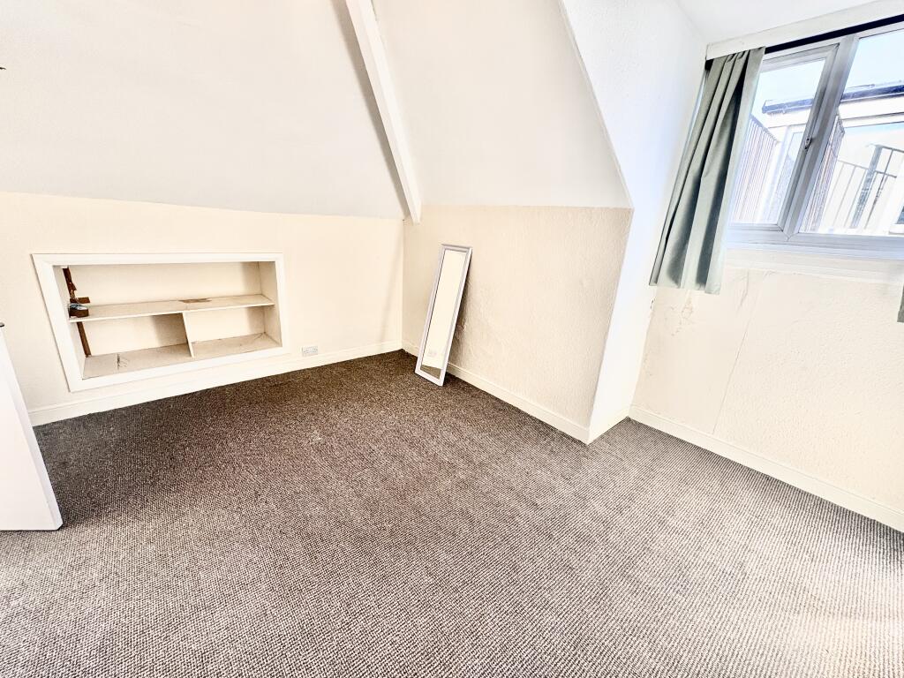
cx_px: 452
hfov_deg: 102.1
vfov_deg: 85.7
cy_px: 339
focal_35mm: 14
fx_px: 366
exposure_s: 1/99
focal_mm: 2.22
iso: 160
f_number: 2.2
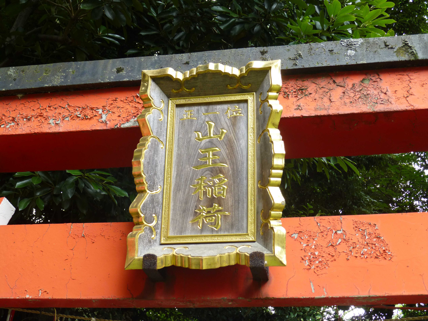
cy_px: 160
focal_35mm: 48
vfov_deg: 30.3
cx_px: 214
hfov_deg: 39.7
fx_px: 593
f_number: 4
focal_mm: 8.6
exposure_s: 1/60
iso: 160
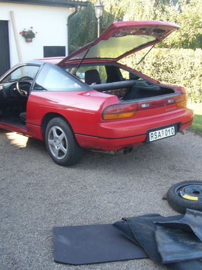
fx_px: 366
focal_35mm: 47
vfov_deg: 40.5
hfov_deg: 30.7
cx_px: 123
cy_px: 135
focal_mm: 5.8
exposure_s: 1/20
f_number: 2.8
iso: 100
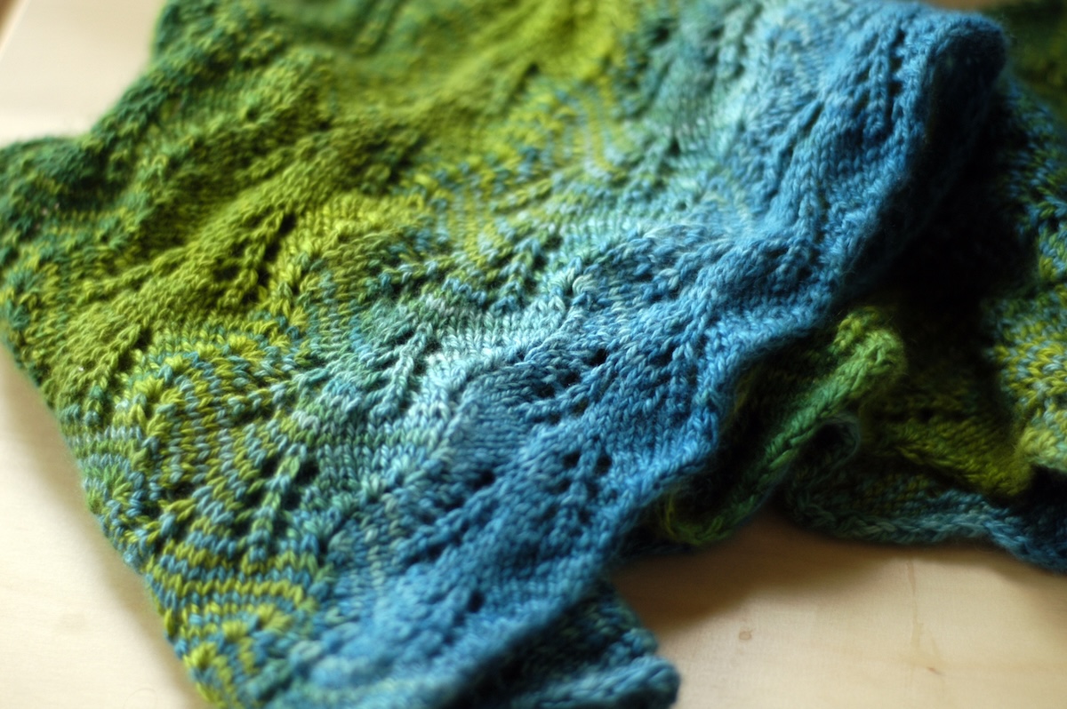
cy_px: 354
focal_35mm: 75
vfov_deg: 18.2
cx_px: 534
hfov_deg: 27.0
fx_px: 2221
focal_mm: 50
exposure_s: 1/250
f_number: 1.8
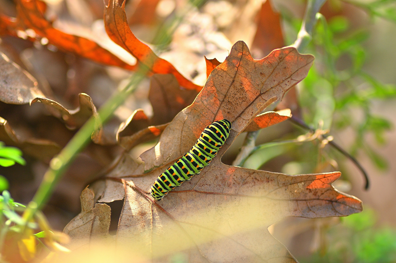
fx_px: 1483
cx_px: 198
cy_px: 132
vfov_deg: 10.1
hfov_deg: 15.2
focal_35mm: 135
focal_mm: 90
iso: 200
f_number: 3.5
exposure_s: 1/320
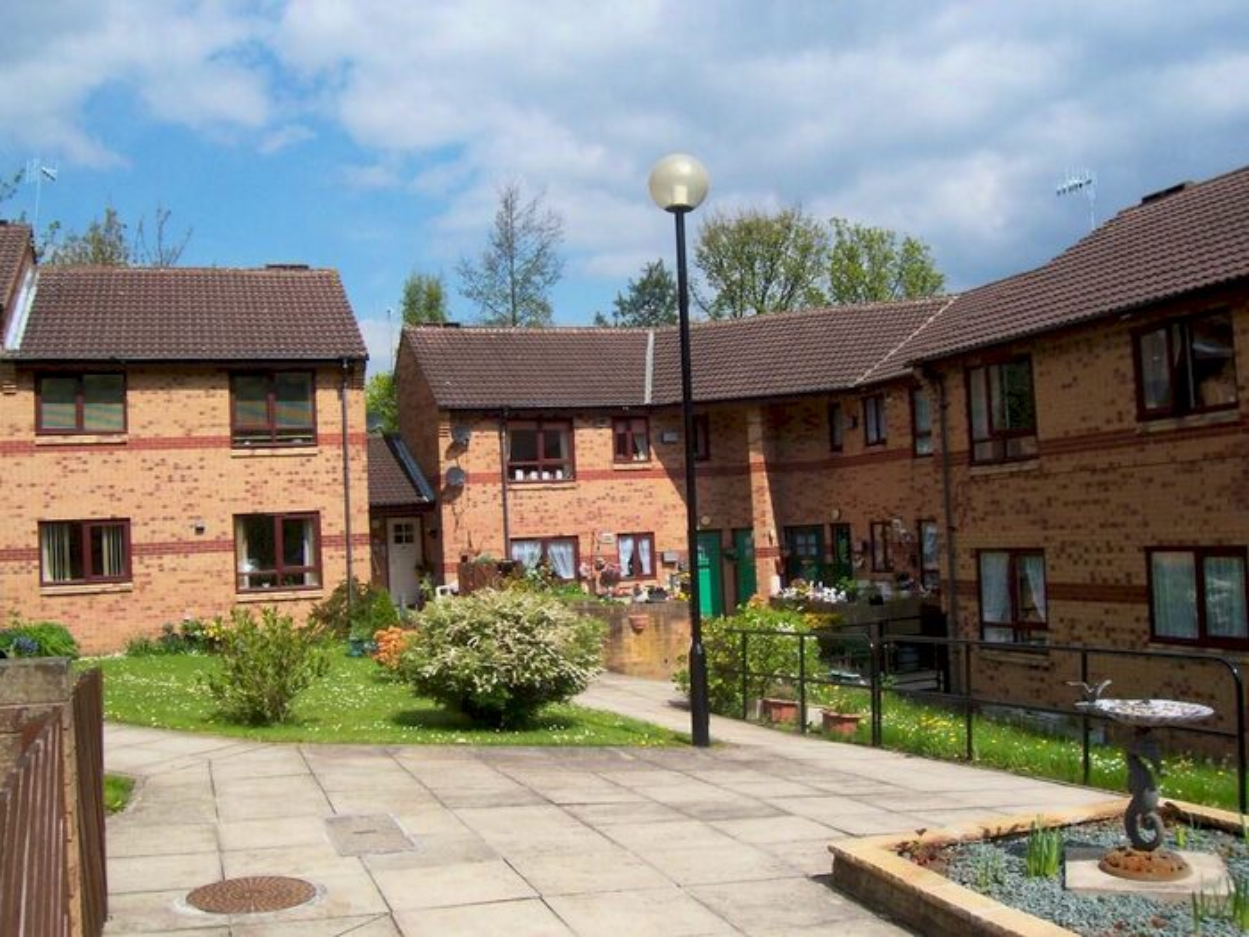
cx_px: 624
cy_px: 468
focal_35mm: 34
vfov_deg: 41.8
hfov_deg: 54.0
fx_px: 1227
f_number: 5.1
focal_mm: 5.6
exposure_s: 1/501
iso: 80
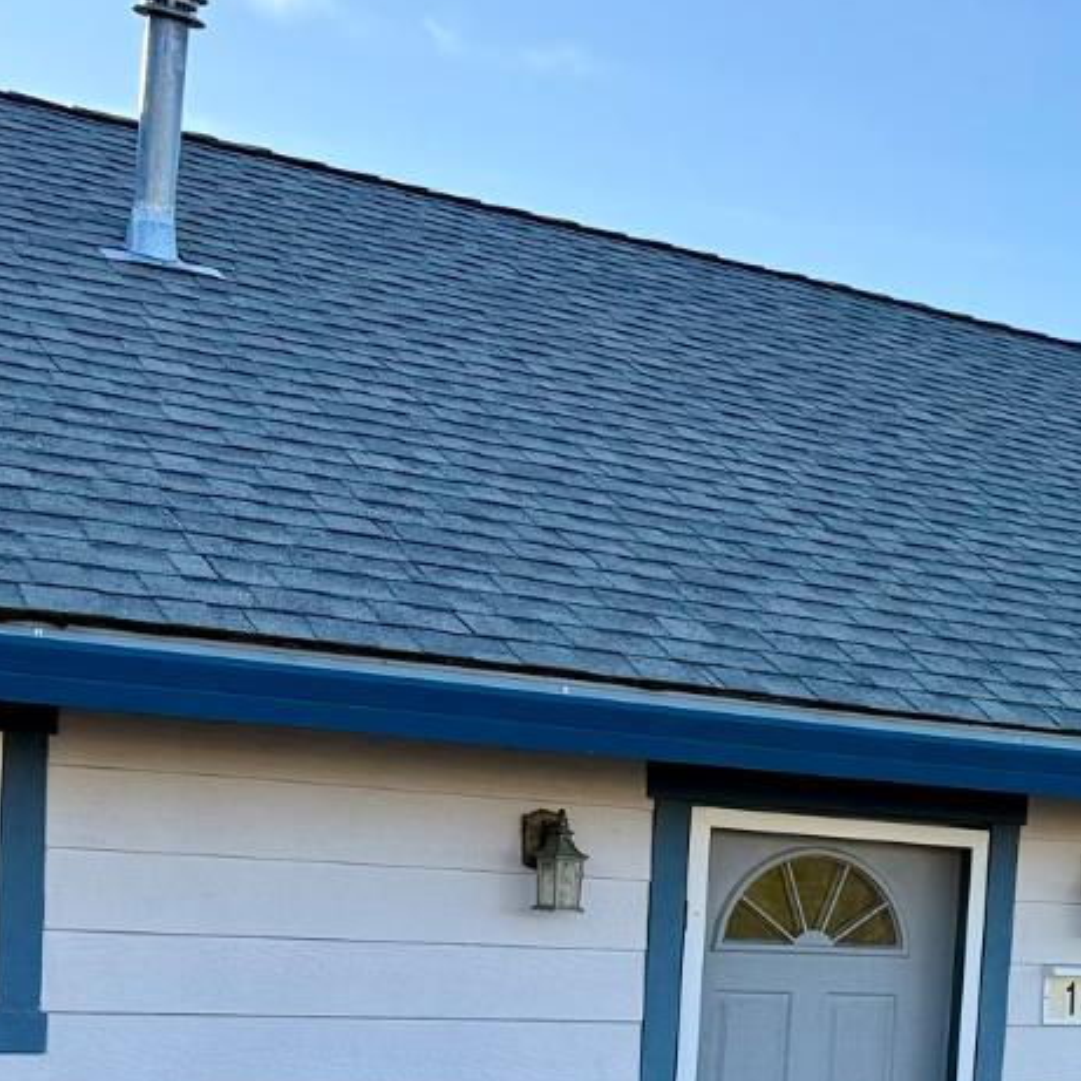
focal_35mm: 69
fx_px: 2438
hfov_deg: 23.0
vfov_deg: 24.1
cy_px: 1038
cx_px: 1283
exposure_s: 1/1855
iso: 100
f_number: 1.78
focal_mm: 6.76
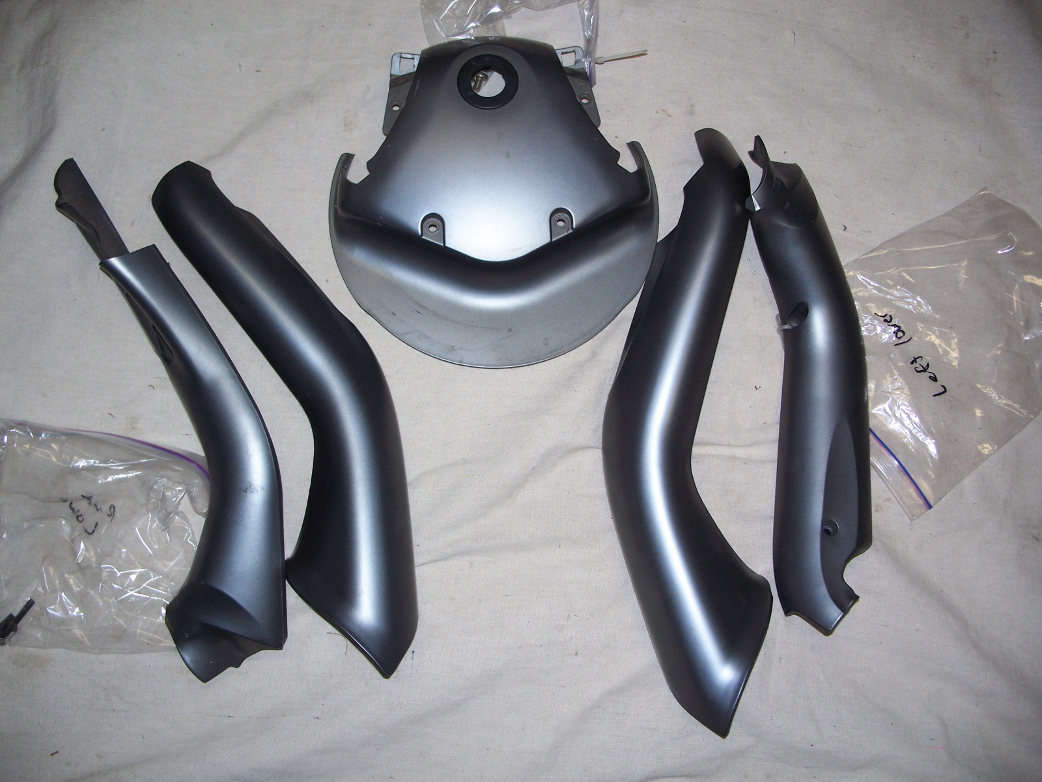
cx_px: 521
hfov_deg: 50.1
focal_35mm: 37
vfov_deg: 38.7
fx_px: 1114
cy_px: 391
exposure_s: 1/60
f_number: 2.8
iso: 125
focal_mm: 7.8
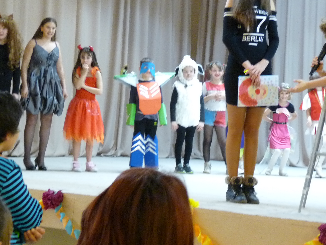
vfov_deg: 15.2
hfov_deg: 20.2
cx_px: 210
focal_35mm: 97
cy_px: 59
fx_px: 914
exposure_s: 1/8
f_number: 3.2
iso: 400
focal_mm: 9.2
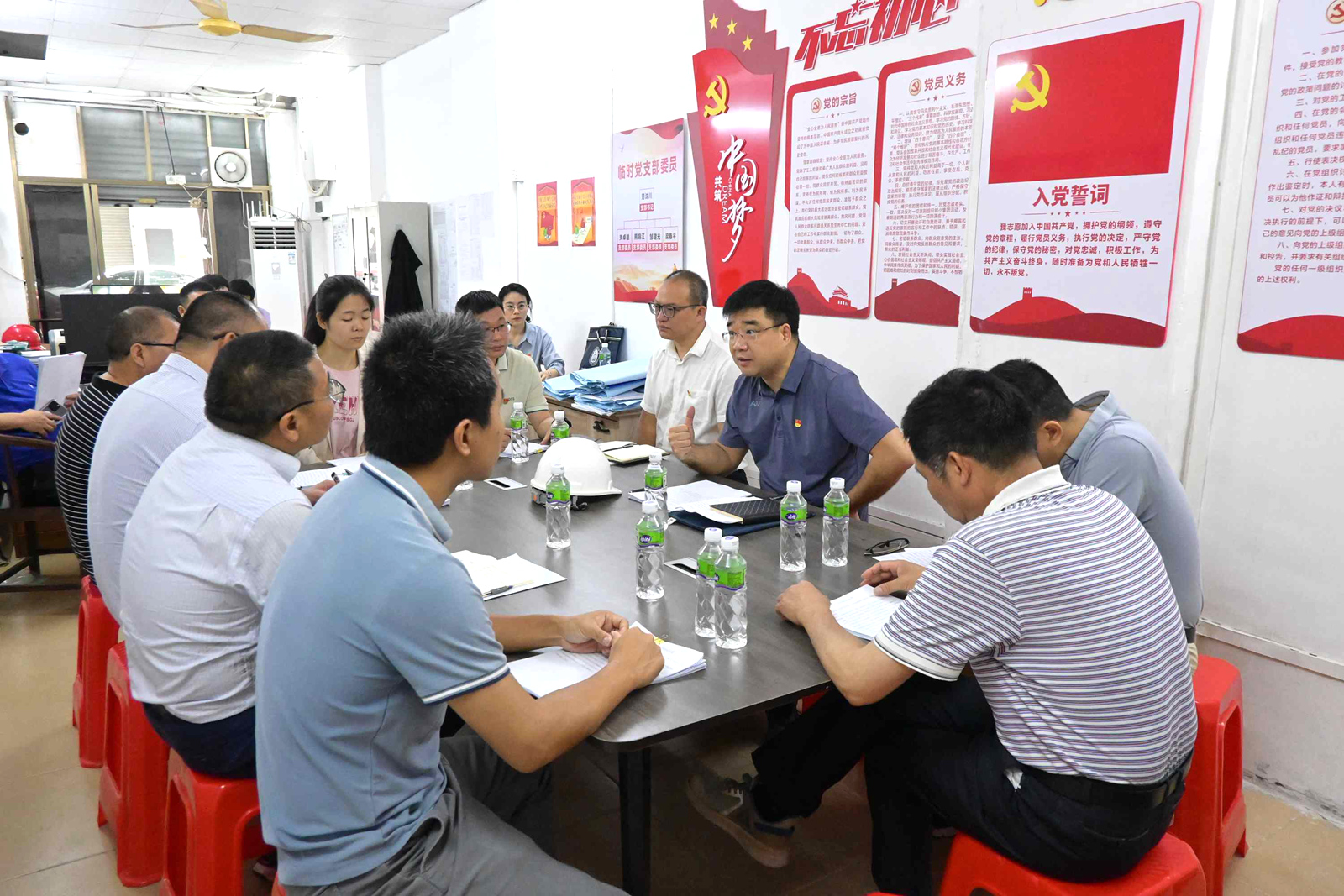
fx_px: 980
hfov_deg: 68.9
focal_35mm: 26
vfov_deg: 49.1
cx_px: 672
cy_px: 448
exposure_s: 1/100
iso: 6400
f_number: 5
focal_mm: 17.5
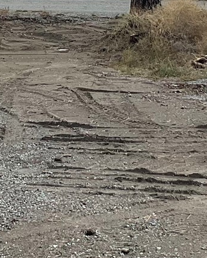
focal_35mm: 135
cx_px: 52
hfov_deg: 11.4
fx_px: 1032
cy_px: -3
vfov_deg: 14.0
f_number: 1.8
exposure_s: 1/2959
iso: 20
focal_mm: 3
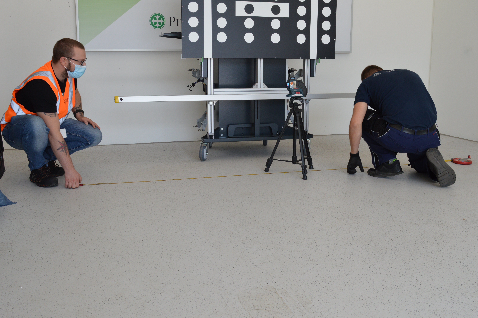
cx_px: 239
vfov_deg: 36.8
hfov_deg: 53.2
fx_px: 478
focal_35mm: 36
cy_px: 159
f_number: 8
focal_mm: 24
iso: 250
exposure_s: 1/125
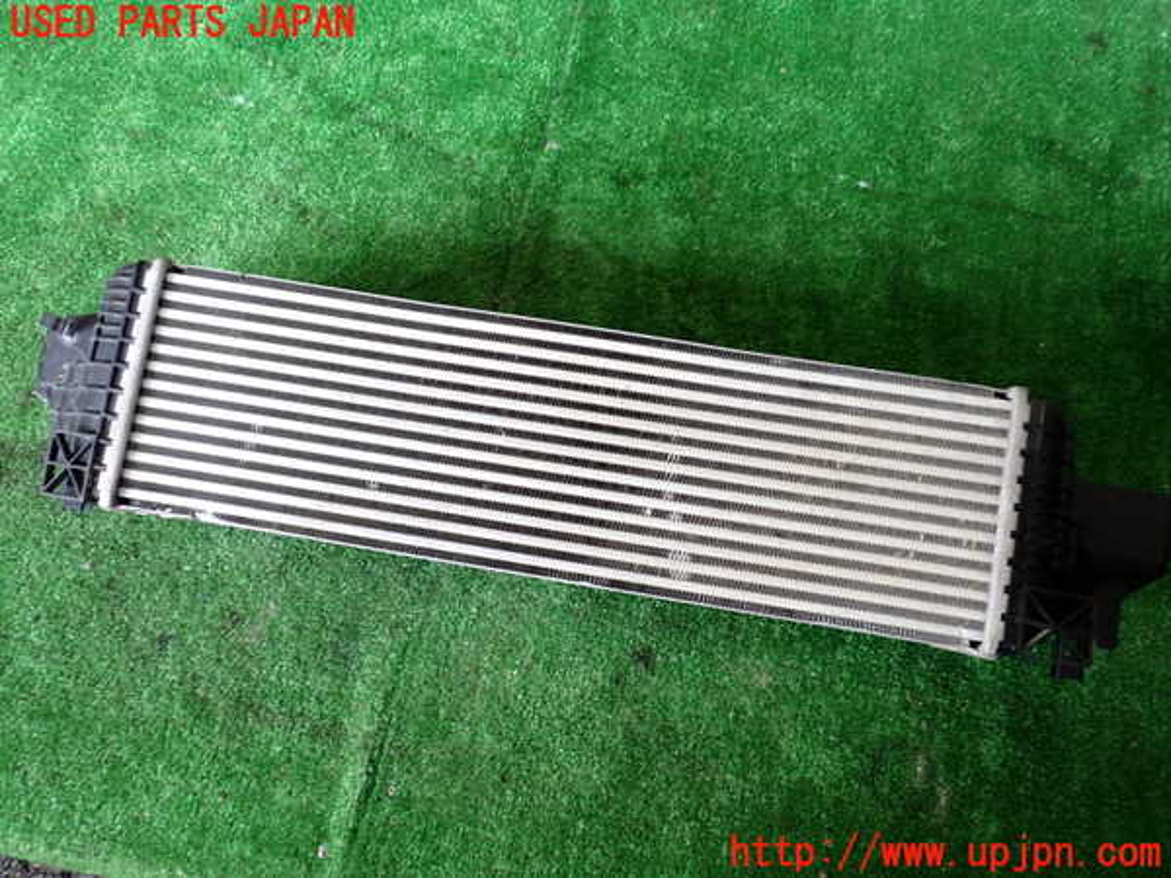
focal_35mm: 30
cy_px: 439
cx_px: 586
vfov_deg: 46.8
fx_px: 1015
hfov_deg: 60.0
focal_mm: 5.4
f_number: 2.3
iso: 200
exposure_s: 1/50
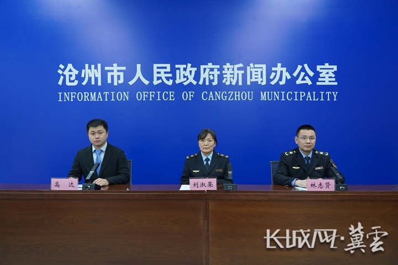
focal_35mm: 30
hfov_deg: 61.9
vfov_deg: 43.6
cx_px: 199
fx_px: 332
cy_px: 132
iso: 2000
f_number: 4
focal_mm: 30
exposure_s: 1/160
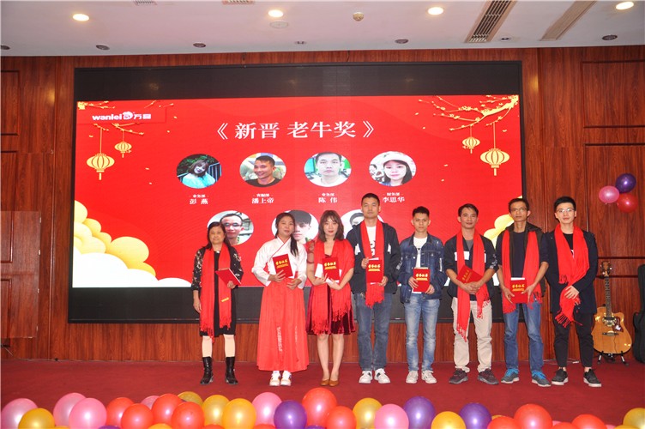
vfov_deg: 39.9
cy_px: 214
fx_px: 591
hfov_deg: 57.3
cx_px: 322
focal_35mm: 33
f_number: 3.8
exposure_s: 1/60
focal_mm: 22
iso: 400
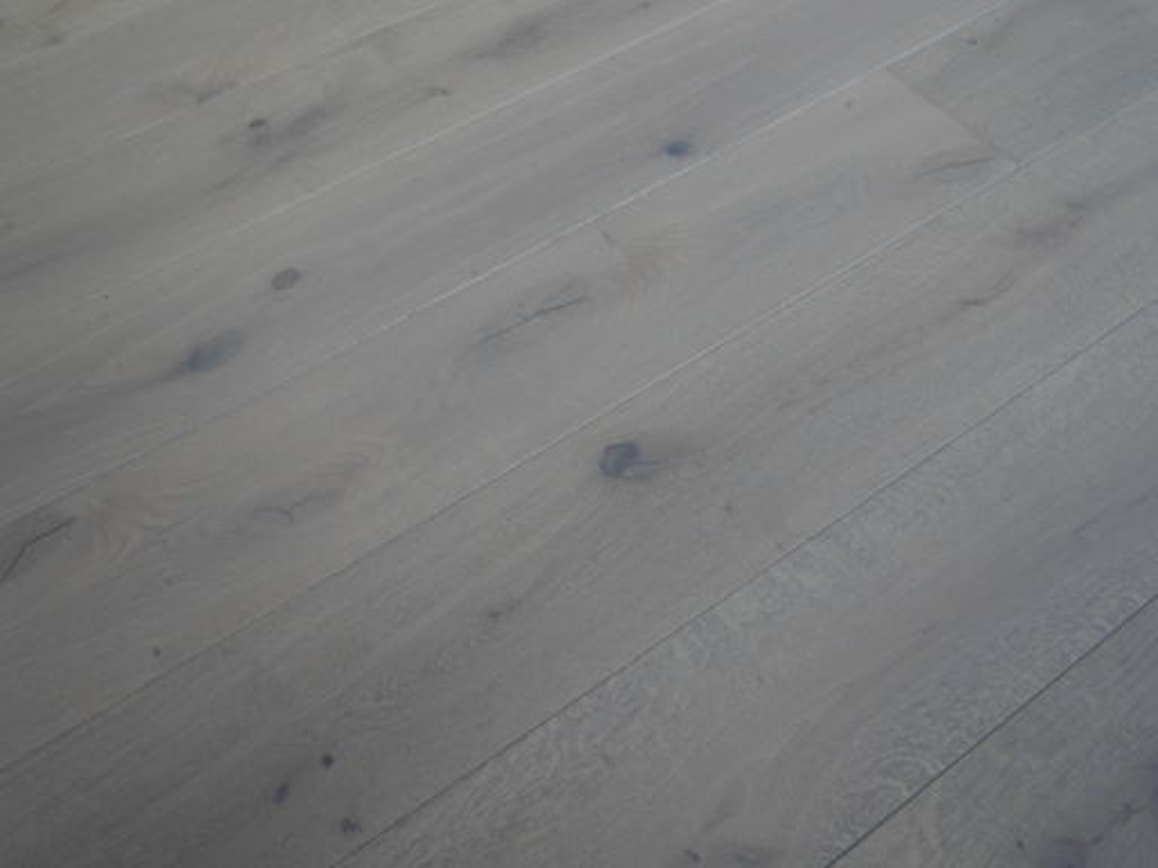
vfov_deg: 39.7
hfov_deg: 51.4
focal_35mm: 36
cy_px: 434
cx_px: 579
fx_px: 1204
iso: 250
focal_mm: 18
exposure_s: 1/60
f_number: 4
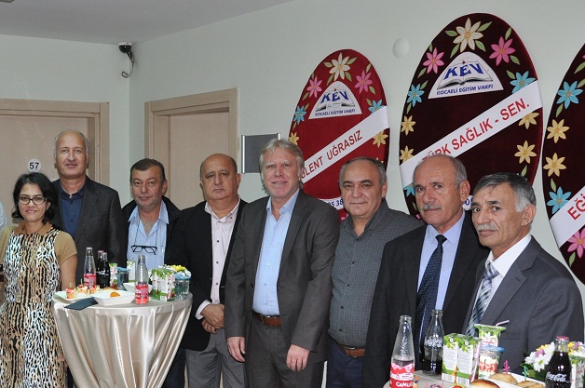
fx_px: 698
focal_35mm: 43
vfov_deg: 30.9
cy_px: 250
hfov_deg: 44.1
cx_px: 152
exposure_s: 1/60
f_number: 4.5
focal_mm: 18
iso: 1000
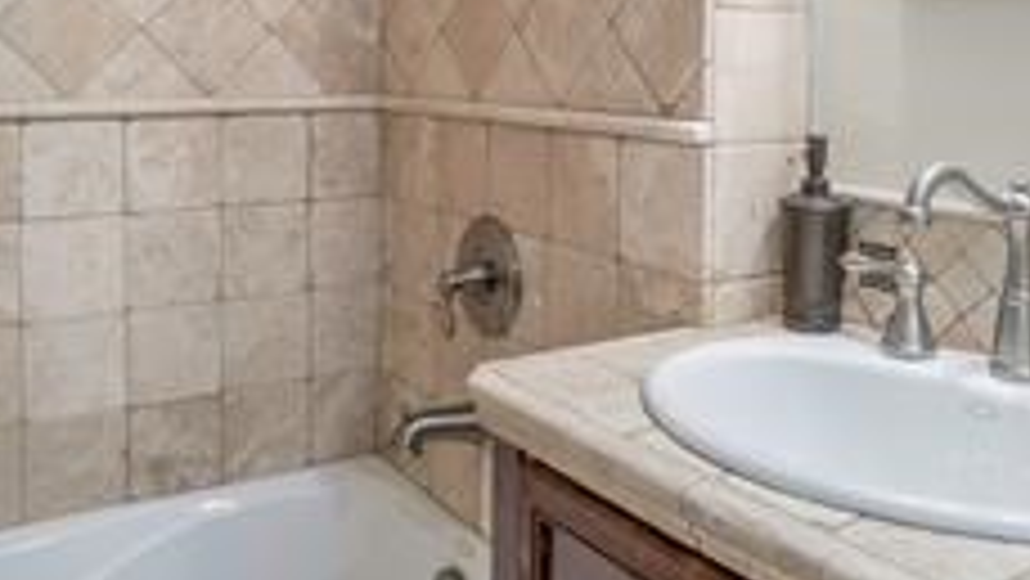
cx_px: 504
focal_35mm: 37
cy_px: 45
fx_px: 1011
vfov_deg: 30.4
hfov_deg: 54.0
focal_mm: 18
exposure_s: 1/1.67
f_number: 11
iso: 125
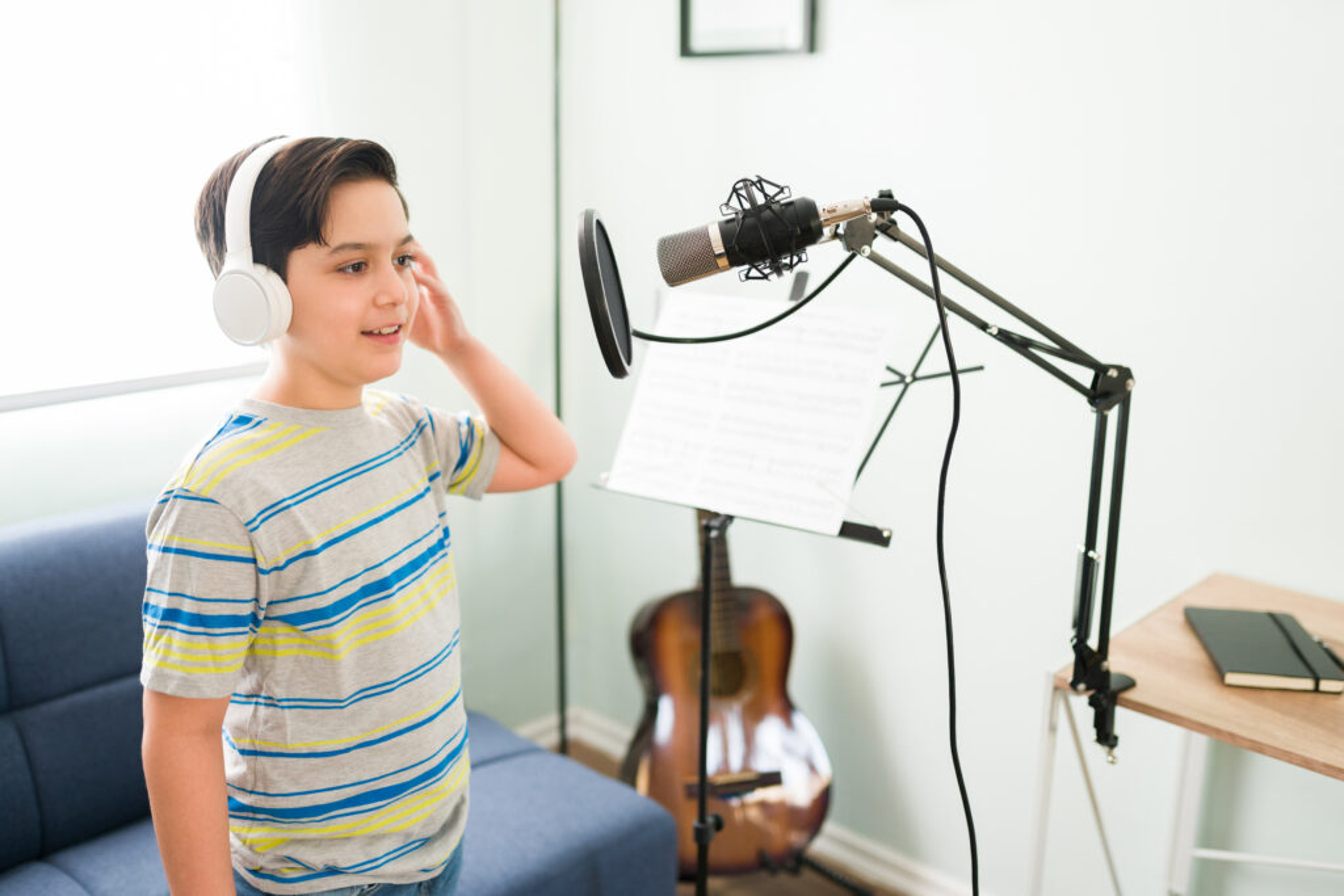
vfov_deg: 37.9
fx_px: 1307
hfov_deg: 54.4
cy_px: 448
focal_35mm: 35
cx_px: 672
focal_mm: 35
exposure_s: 1/125
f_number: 1.8
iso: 500
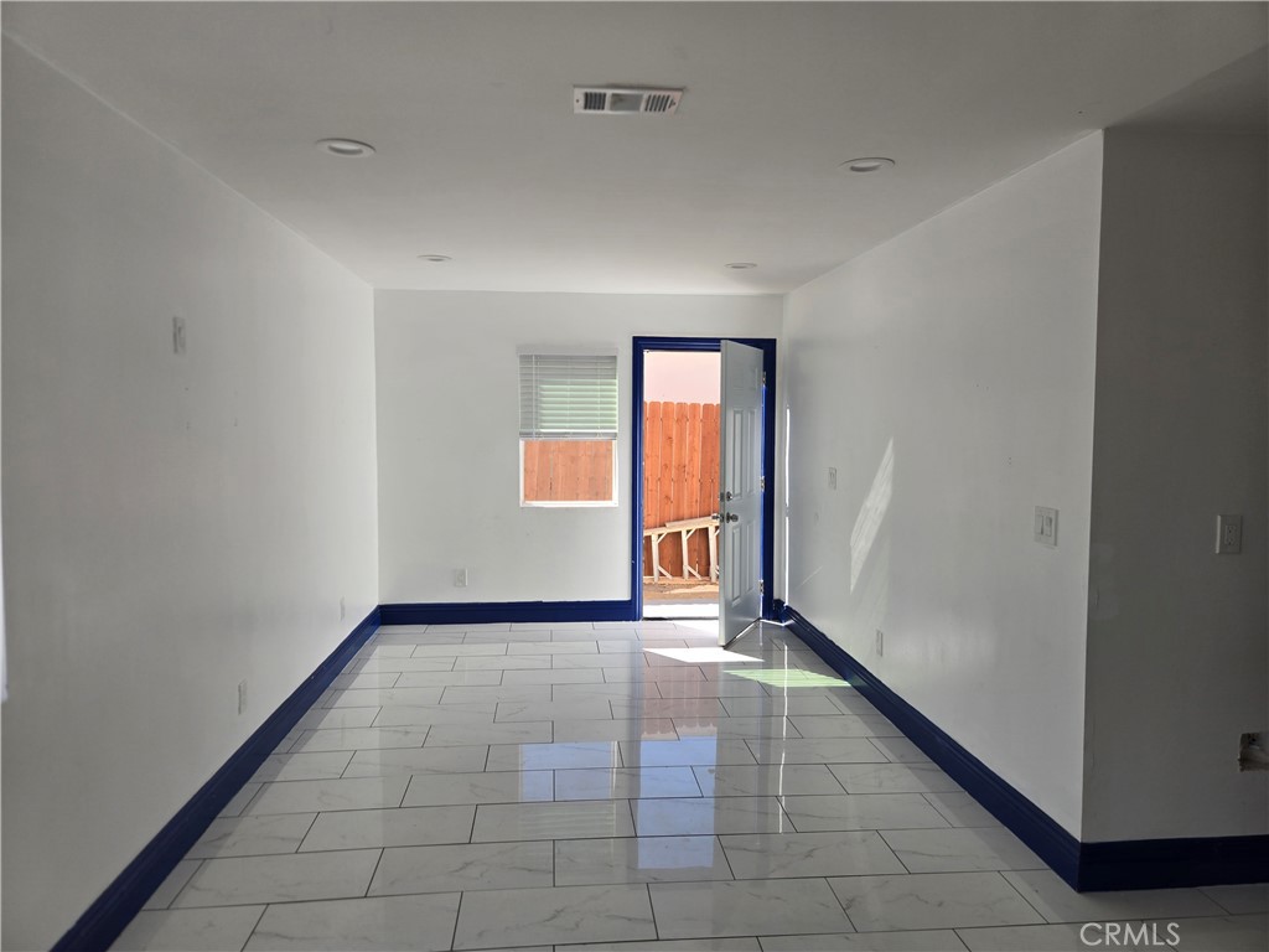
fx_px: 843
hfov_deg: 73.9
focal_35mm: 23
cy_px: 476
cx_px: 634
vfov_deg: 58.9
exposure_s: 1/420
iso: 25
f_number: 1.8
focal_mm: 5.4
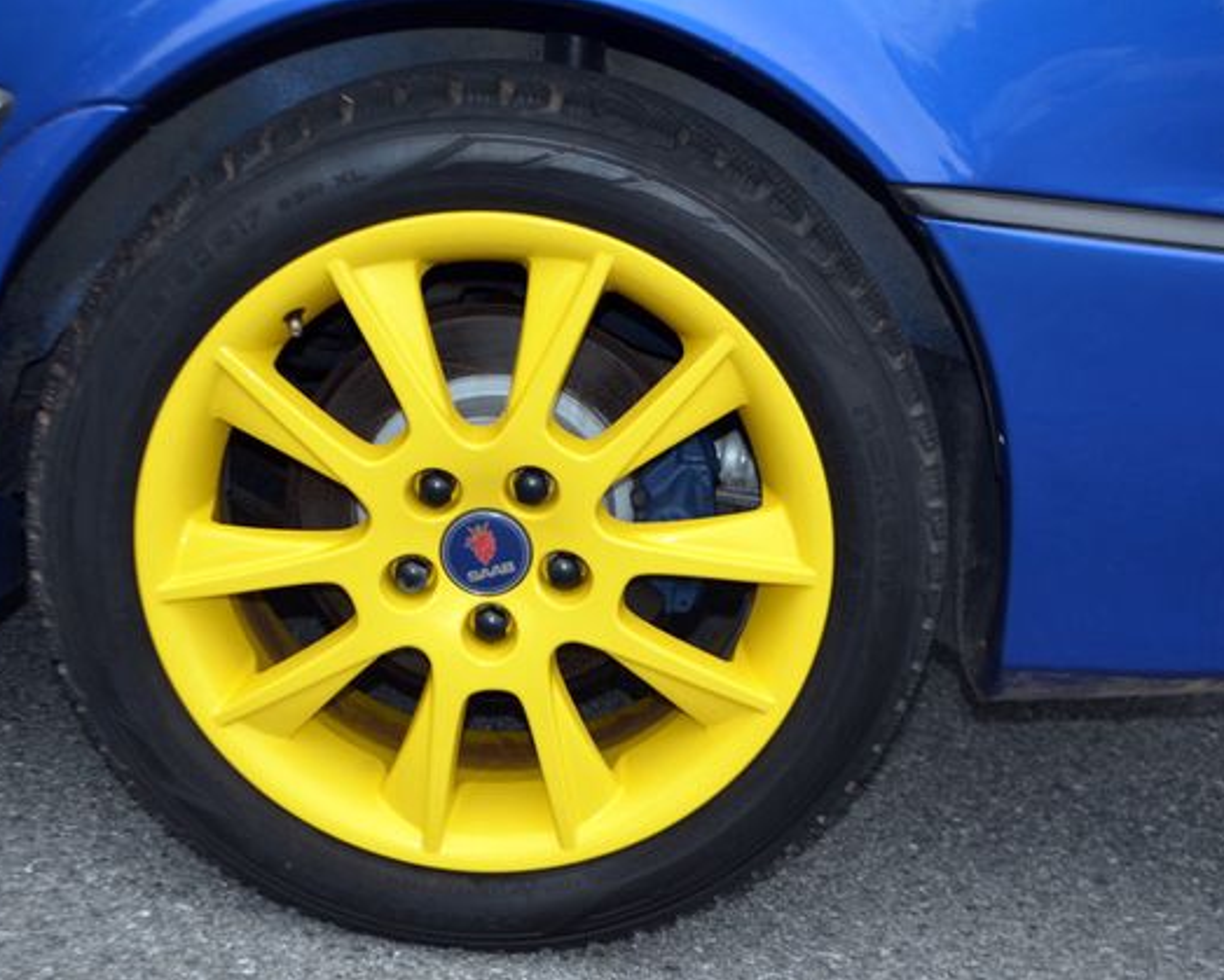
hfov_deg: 34.1
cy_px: 491
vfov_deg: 27.6
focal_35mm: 55
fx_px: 1994
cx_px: 639
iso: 100
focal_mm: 32
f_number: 4.8
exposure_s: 1/200
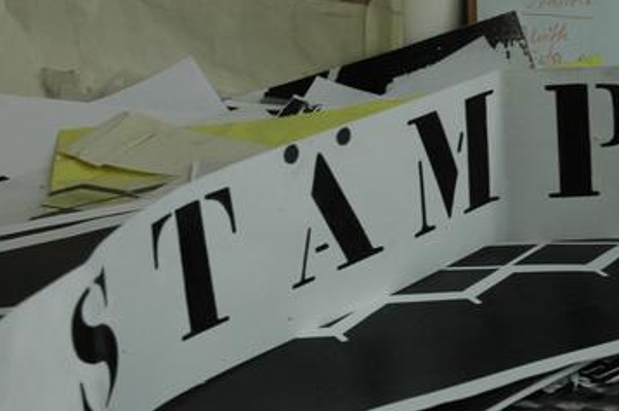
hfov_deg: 17.8
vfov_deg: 12.1
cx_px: 565
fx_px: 1942
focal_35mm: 113
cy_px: 299
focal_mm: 35
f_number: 7.1
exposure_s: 1/30
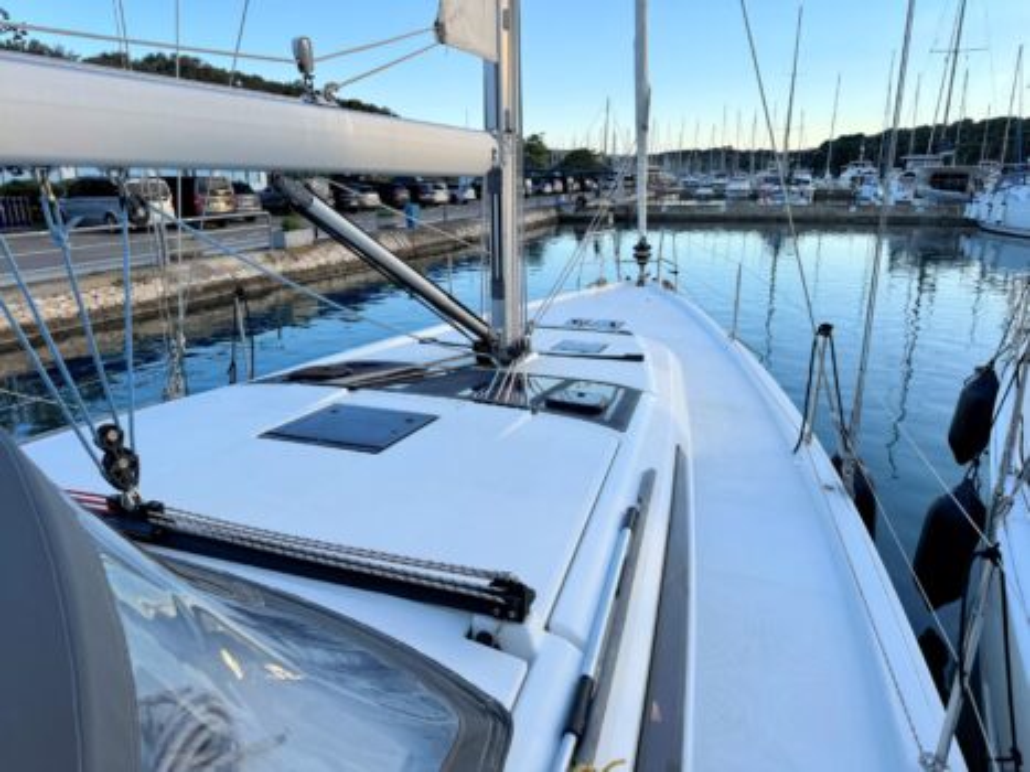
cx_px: 515
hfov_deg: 71.6
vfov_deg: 56.8
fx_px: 714
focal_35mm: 24
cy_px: 386
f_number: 1.78
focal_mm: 6.76
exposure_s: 1/1094
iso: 80
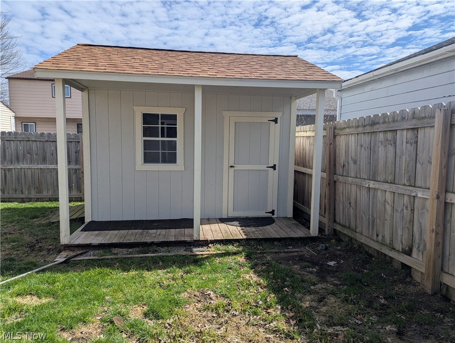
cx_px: 228
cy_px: 172
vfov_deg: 56.9
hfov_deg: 71.5
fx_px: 316
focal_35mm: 24
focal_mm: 6.81
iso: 46
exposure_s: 1/2463
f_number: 1.85
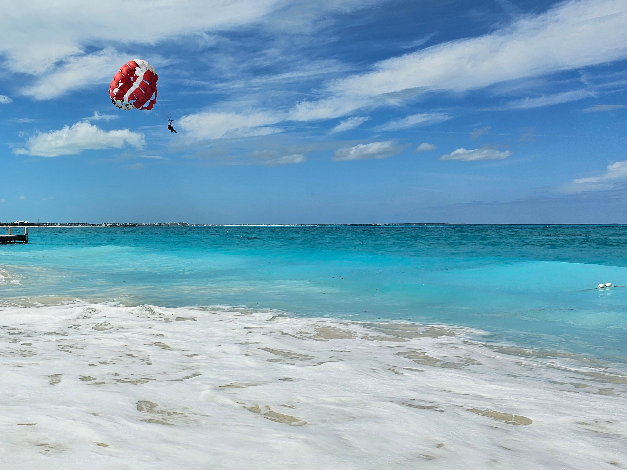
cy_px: 231
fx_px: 616
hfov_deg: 51.9
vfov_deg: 41.8
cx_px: 166
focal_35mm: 34
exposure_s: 1/3134
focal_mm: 6.3
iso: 10
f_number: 1.7
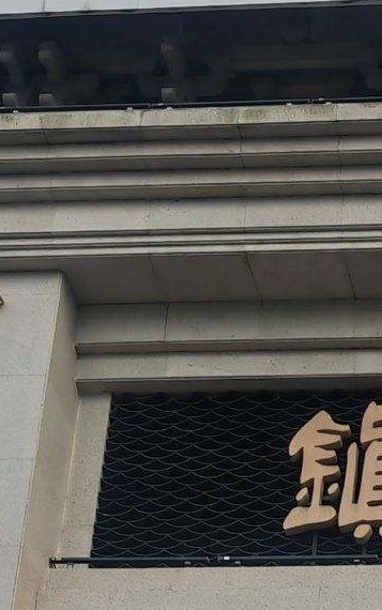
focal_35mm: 137
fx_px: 2279
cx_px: 619
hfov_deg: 9.3
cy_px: 818
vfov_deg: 14.5
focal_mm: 5.53
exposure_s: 1/476
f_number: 1.8
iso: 64
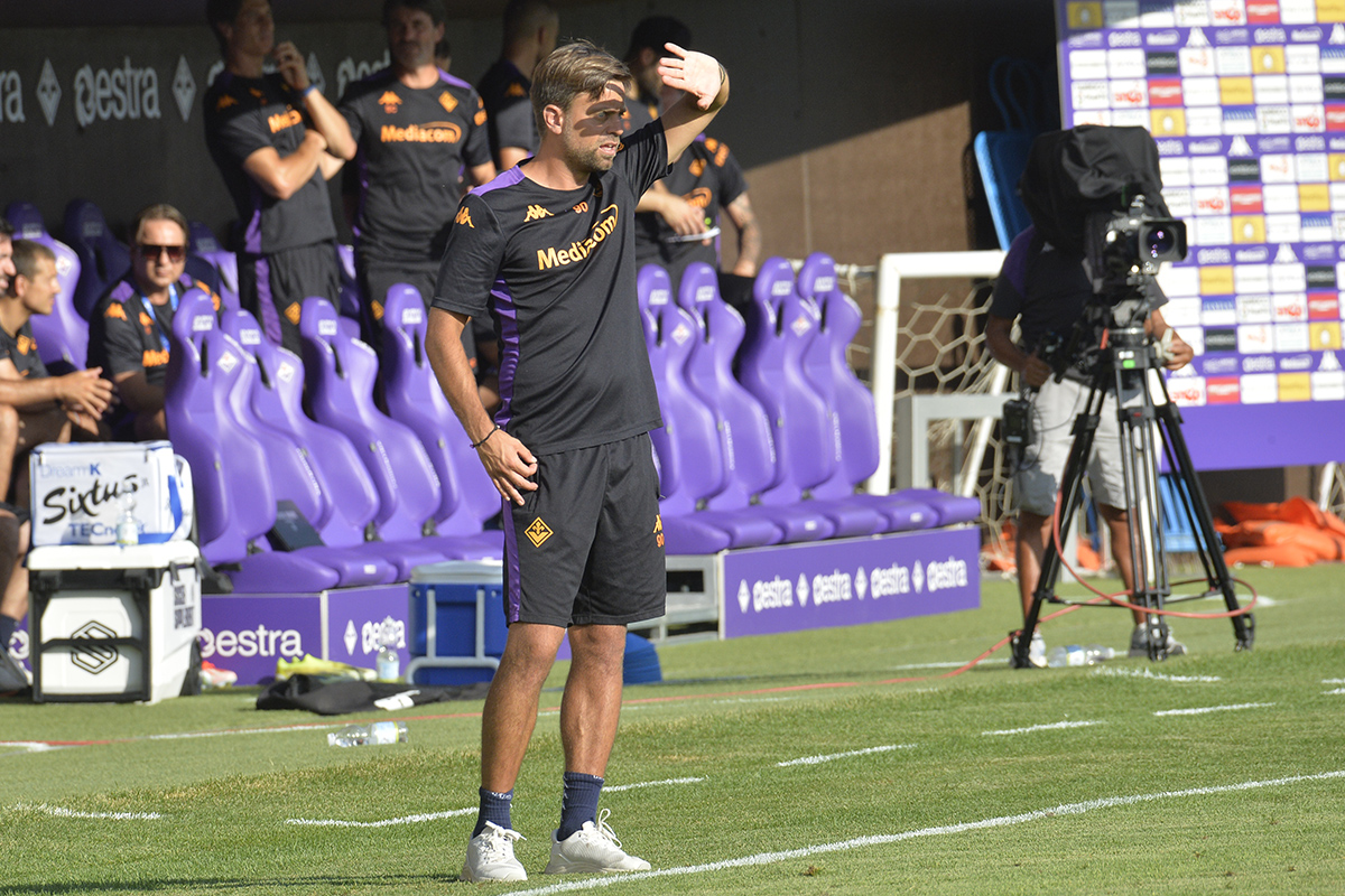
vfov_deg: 2.7
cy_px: 448
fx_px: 18679
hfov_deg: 4.1
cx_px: 672
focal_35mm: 500
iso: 1250
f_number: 11
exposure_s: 1/1250
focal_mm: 500
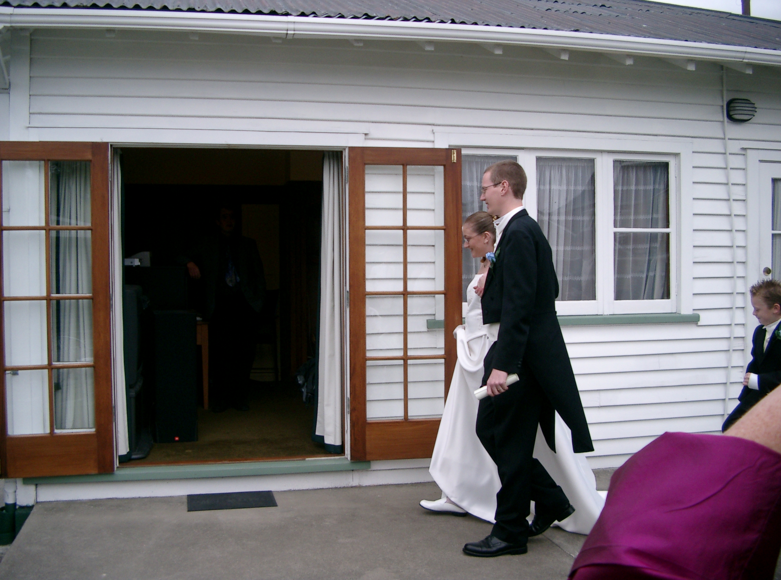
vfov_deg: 38.5
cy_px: 290
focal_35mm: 37
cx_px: 390
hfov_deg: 50.3
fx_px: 832
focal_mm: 7.6
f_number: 2.6
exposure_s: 1/500
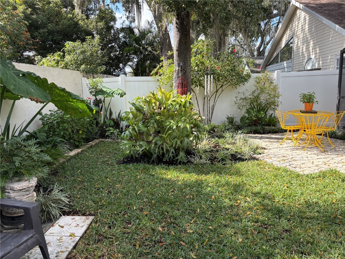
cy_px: 130
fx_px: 259
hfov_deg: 67.3
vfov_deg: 53.1
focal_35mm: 26
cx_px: 172
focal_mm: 5.96
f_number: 1.6
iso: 50
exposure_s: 1/907
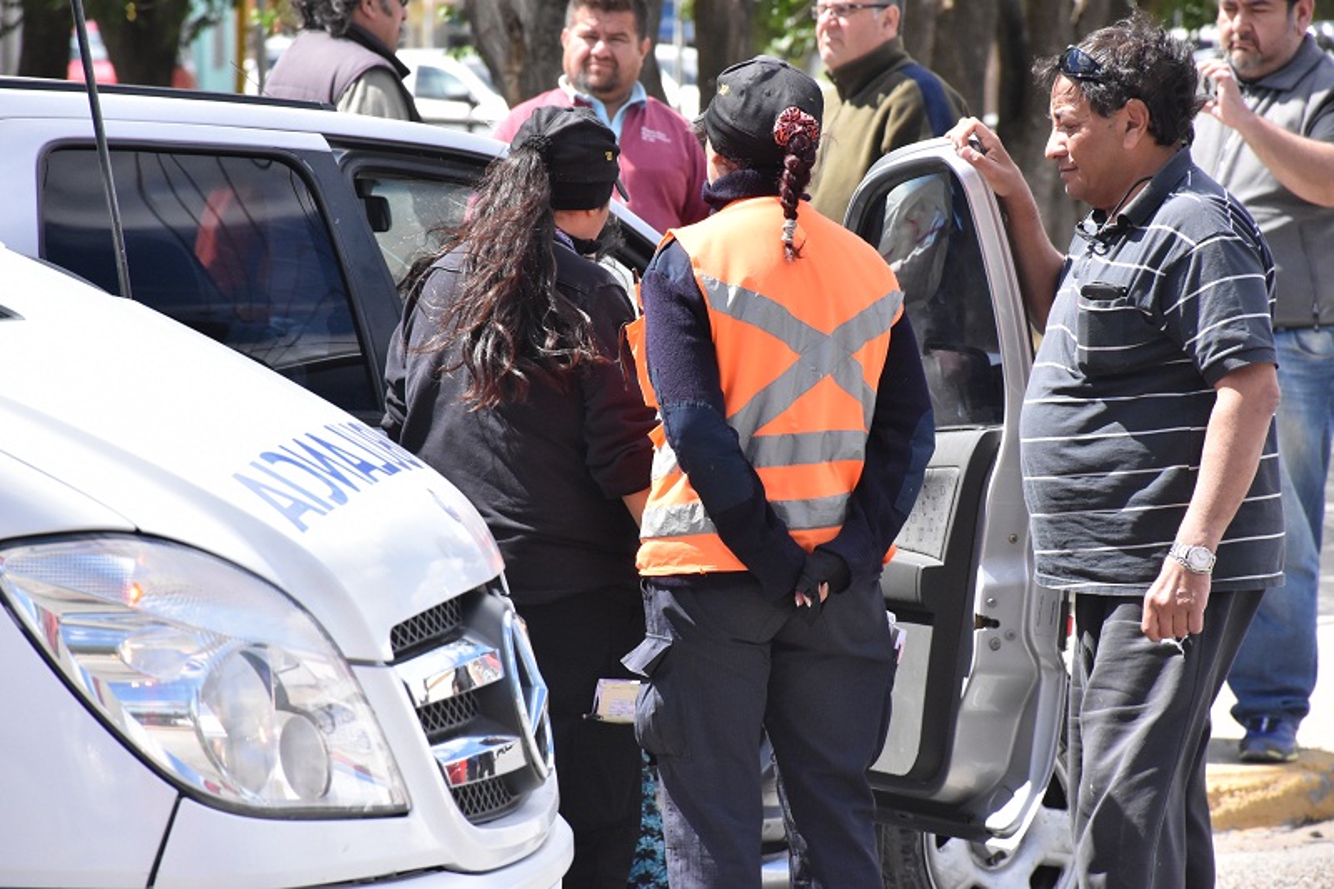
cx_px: 667
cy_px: 444
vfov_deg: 6.5
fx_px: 7780
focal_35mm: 210
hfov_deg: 9.8
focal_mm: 140
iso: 1600
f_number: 8
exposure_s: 1/2000
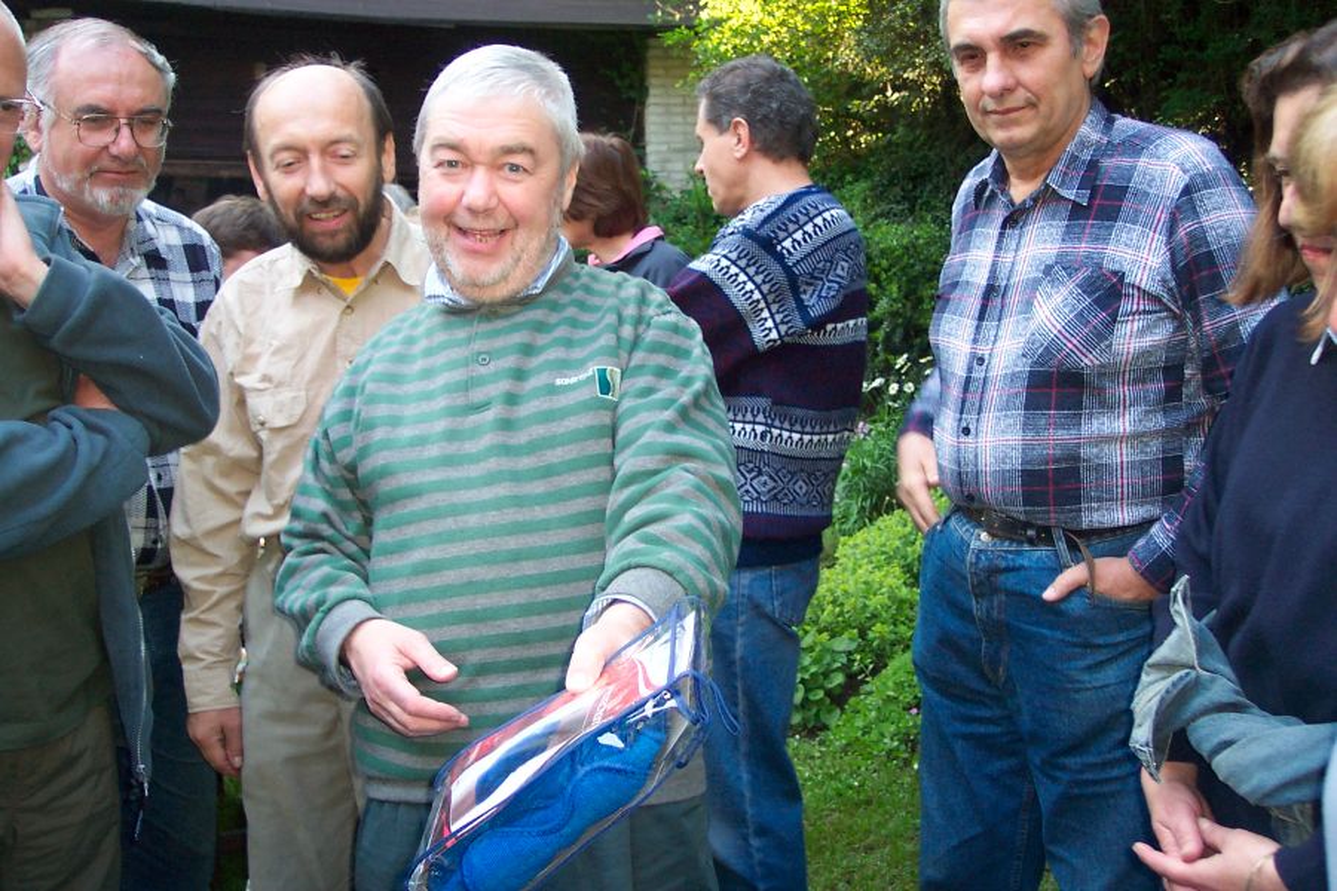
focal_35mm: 38
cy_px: 446
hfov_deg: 50.7
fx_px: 1411
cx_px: 668
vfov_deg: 35.1
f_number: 2.8
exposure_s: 1/45
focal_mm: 8
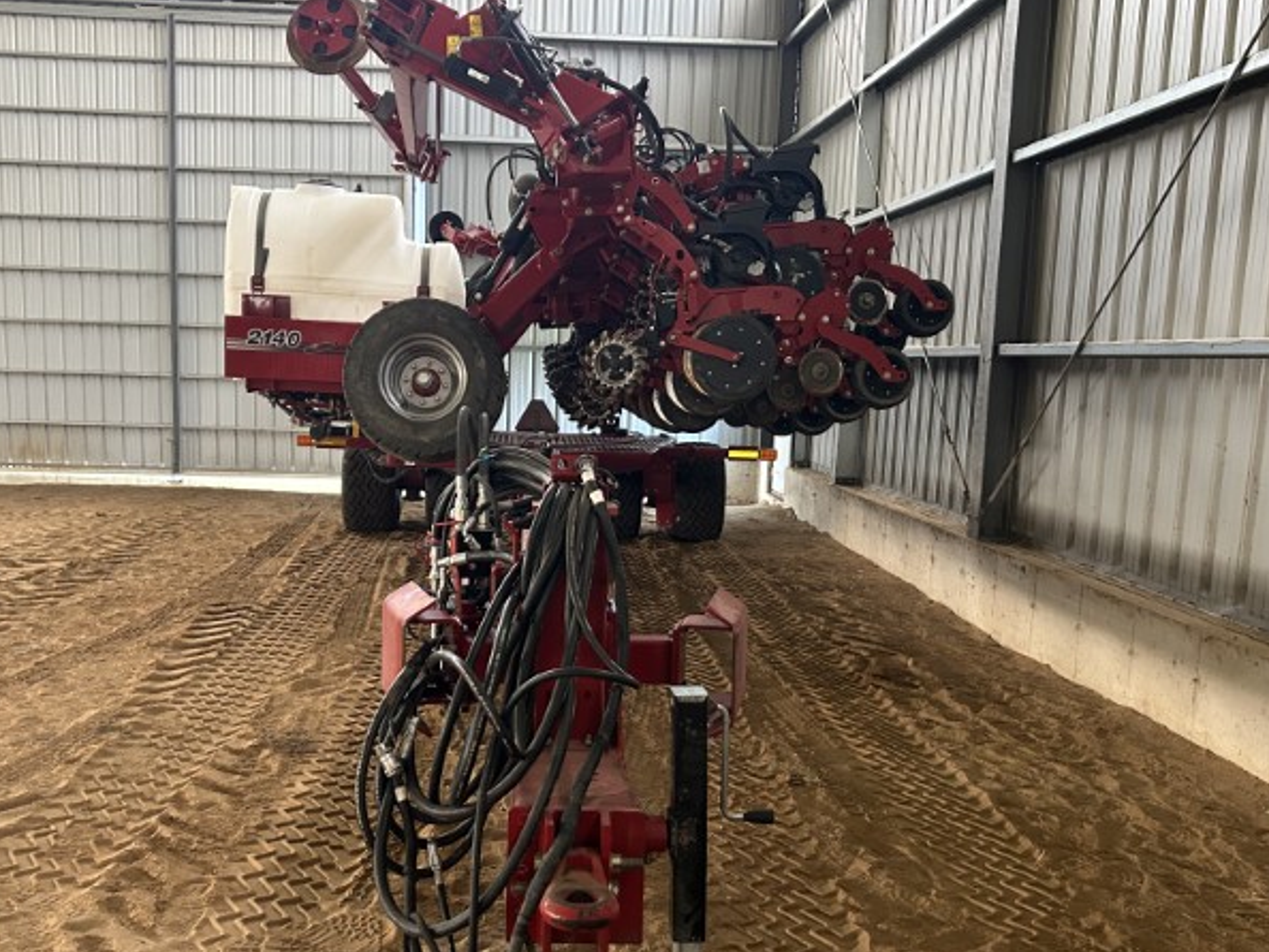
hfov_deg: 52.5
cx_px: 558
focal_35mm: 35
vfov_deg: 40.6
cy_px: 549
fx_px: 1284
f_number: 1.5
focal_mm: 5.7
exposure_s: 1/60
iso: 400
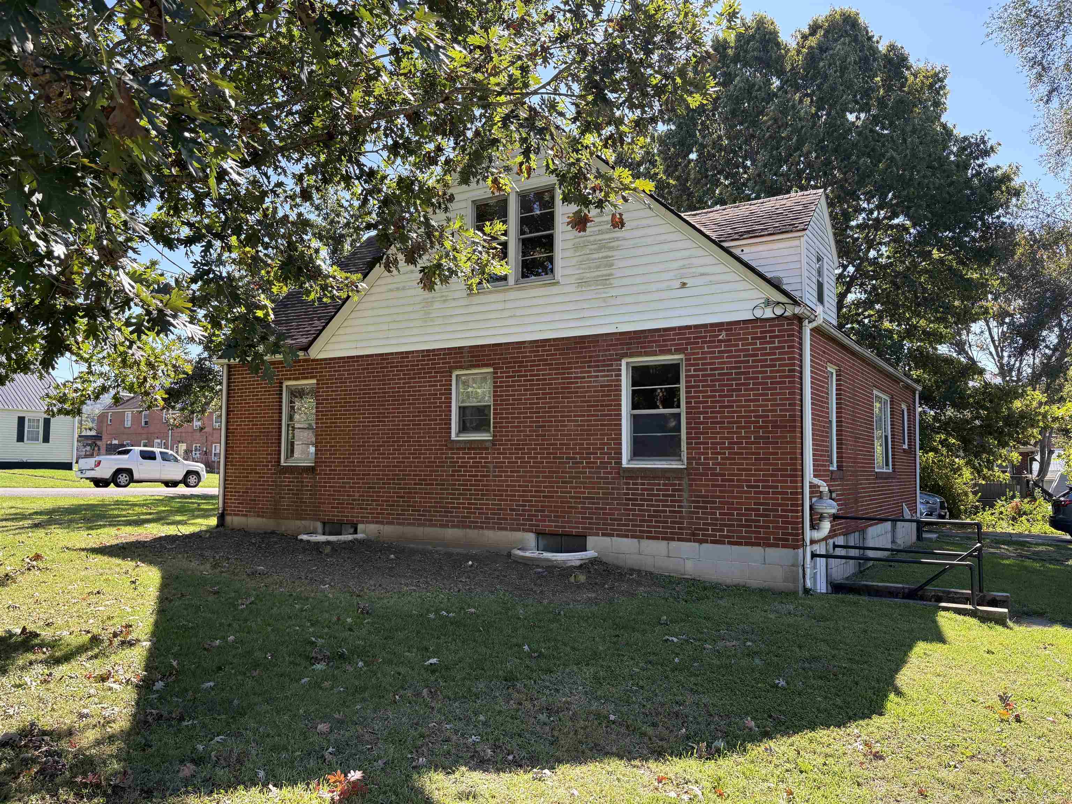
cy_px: 402
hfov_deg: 67.3
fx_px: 805
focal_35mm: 26
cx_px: 536
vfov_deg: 53.1
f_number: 1.6
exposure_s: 1/601
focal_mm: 5.96
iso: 64
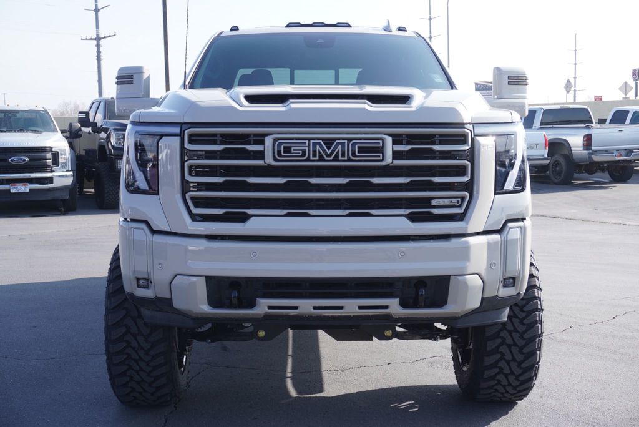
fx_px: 879
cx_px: 320
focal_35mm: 50
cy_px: 214
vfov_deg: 27.3
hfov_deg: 39.9
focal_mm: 33
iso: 100
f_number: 7.1
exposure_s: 1/125
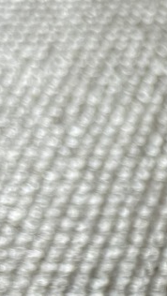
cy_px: 317
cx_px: 435
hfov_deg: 9.2
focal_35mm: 115
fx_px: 904
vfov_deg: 18.0
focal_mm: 5.1
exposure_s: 1/50
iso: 400
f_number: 1.6
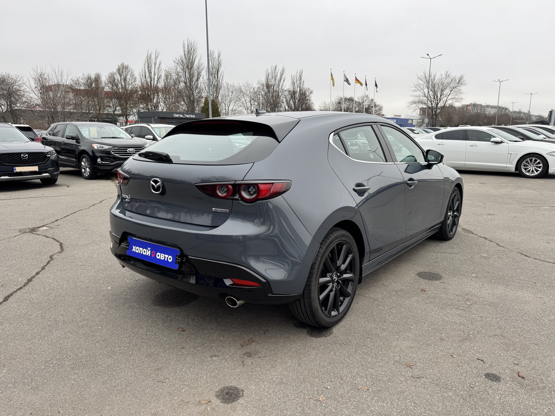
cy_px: 208
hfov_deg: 71.6
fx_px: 385
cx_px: 278
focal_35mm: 24
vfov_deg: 56.8
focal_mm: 6.76
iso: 50
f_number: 1.78
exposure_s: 1/127
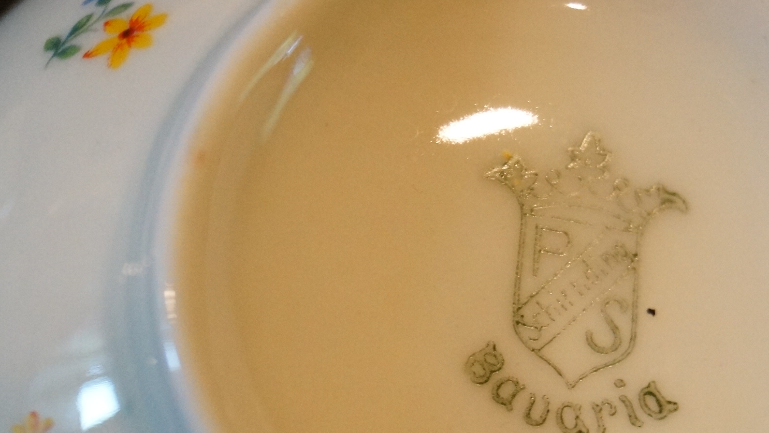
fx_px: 2708
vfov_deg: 9.1
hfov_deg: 16.1
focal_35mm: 133
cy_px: 278
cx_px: 585
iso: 3200
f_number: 5.6
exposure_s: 1/60
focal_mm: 55
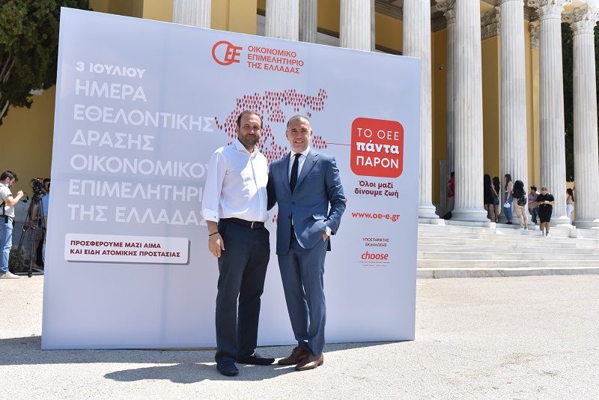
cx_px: 300
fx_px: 583
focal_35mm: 35
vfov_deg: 37.9
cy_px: 200
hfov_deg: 54.4
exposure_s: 1/3200
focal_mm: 35
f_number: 6.3
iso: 1600
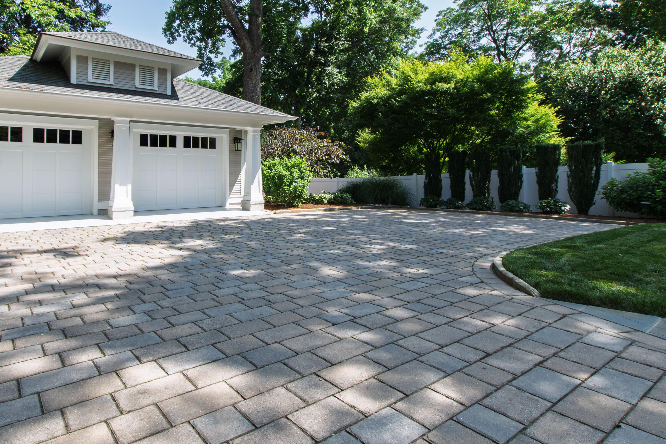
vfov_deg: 60.9
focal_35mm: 20
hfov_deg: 83.1
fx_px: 370
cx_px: 271
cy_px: 159
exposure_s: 1/50
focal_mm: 10
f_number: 9
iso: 100
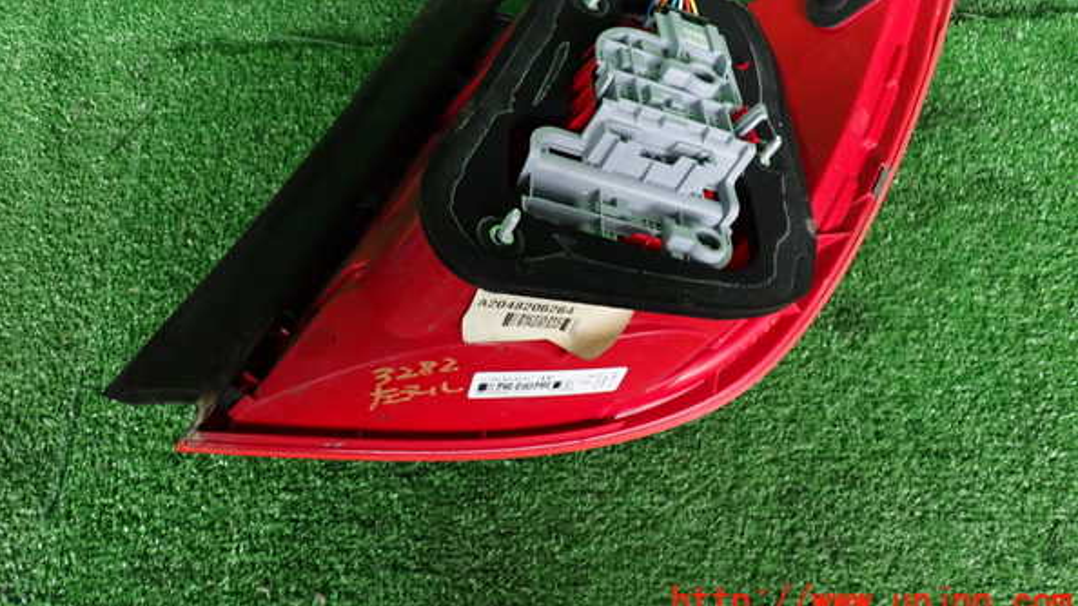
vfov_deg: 35.4
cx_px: 537
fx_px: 943
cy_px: 218
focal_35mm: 33
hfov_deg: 59.5
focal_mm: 5.4
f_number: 2.3
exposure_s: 1/30
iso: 200
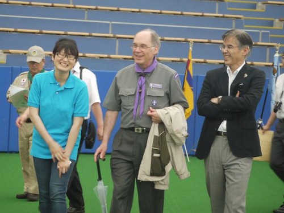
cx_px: 142
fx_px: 1098
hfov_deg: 14.7
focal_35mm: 134
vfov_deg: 11.0
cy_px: 106
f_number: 4.2
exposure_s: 1/50
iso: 800
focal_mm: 67
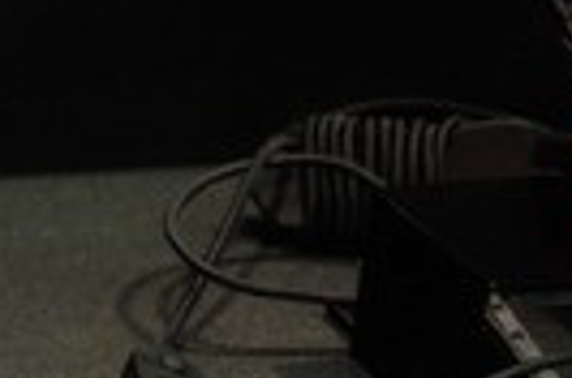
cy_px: 131
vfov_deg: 9.2
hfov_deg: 12.4
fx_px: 2362
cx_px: -520
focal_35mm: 149
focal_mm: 22
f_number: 3.8
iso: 1600
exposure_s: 1/60
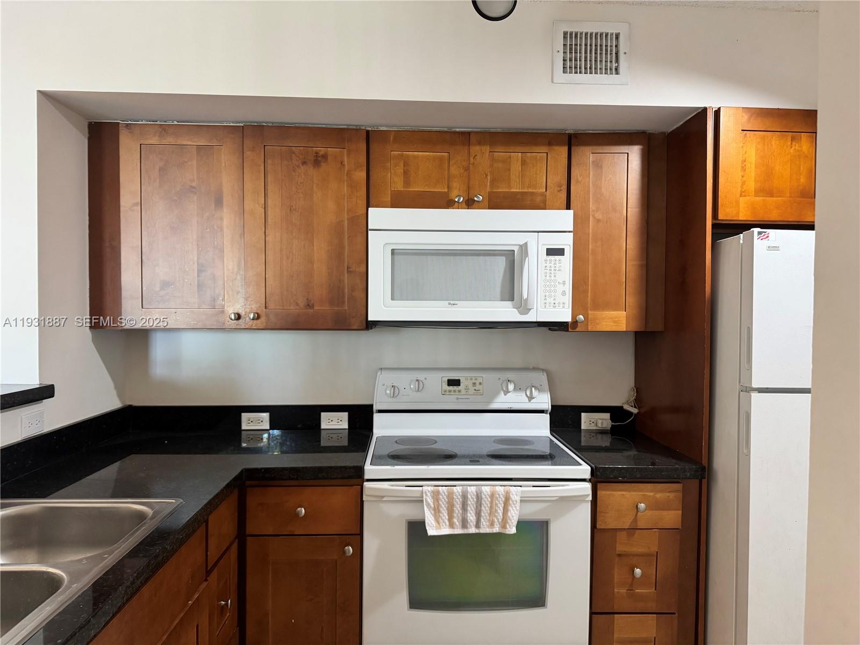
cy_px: 322
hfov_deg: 71.6
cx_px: 430
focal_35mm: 24
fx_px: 596
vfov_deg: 56.8
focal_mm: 6.76
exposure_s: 1/60
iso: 320
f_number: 1.78
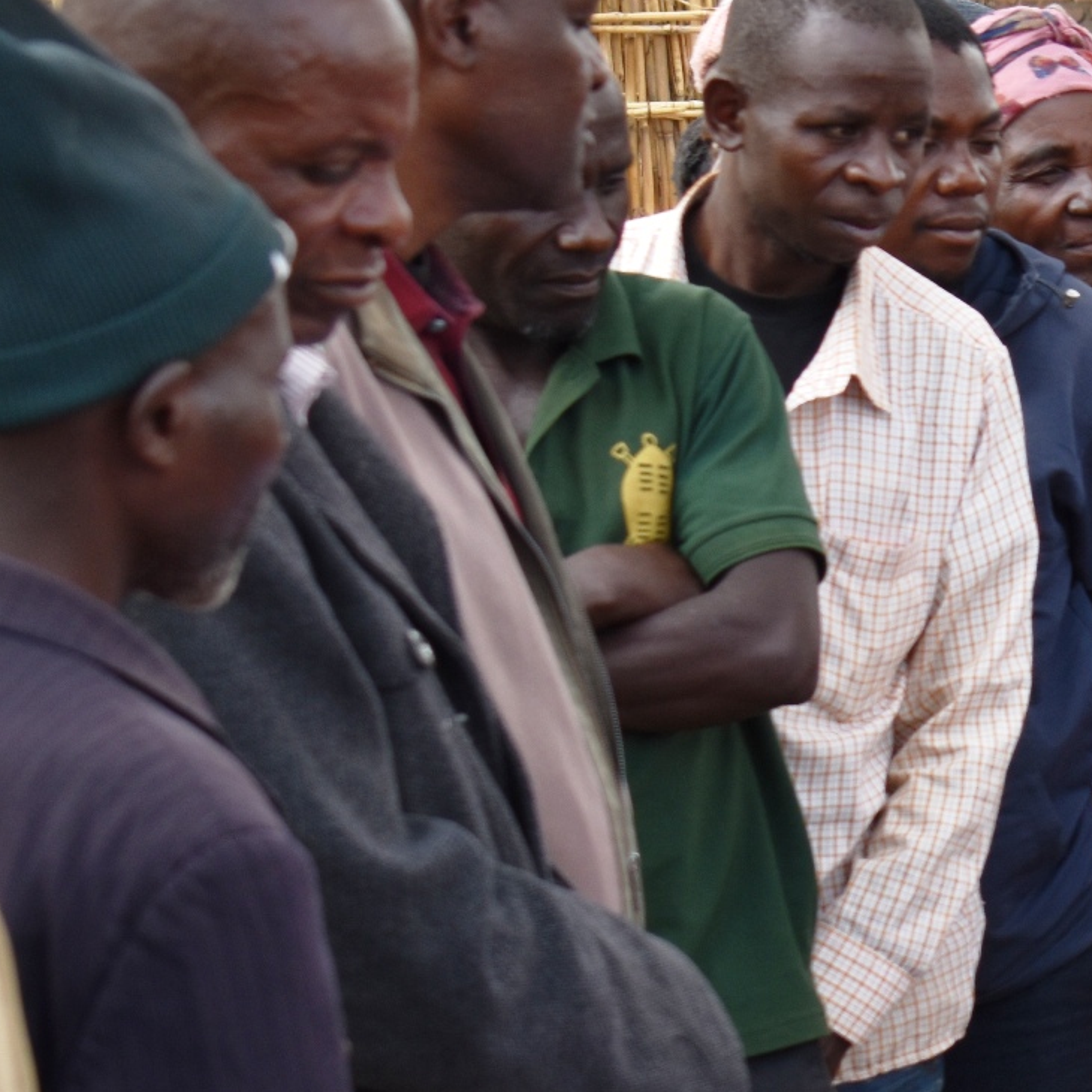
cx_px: 1508
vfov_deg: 8.0
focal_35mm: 218
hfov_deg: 7.9
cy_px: 787
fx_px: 7780
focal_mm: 52
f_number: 6.3
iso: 200
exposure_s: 1/250
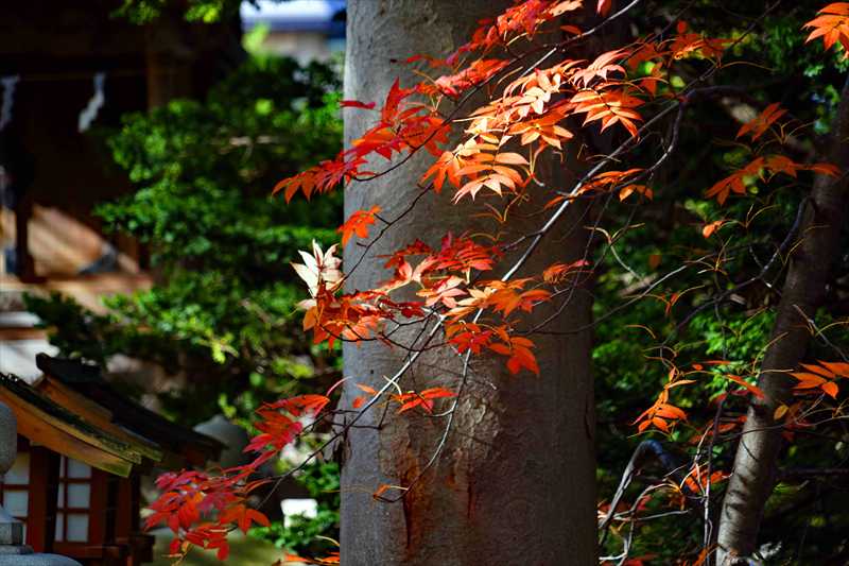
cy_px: 283
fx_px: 5658
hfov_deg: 8.6
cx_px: 424
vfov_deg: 5.7
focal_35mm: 240
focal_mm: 240
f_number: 6.3
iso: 640
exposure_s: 1/250
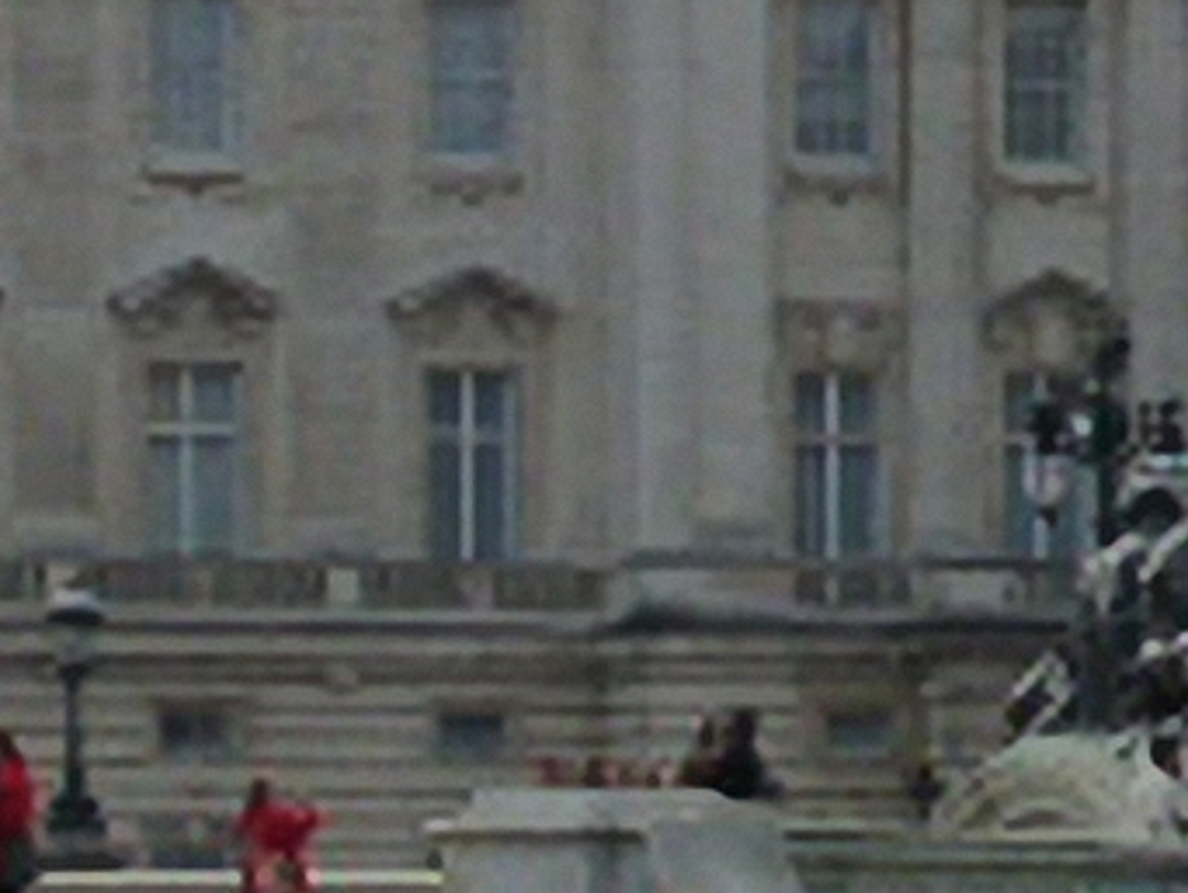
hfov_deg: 5.6
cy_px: -368
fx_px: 11952
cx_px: -976
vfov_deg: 4.3
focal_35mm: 348
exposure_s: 1/800
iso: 160
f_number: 4.8
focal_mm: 11
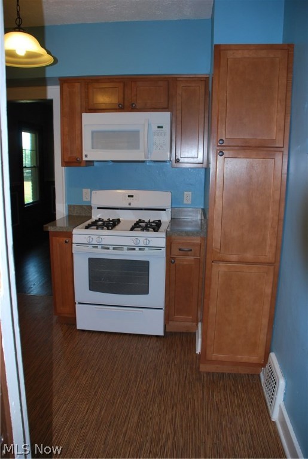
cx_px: 154
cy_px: 230
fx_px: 345
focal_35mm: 27
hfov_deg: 48.1
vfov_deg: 67.3
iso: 200
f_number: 3.5
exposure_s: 1/60
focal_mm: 18
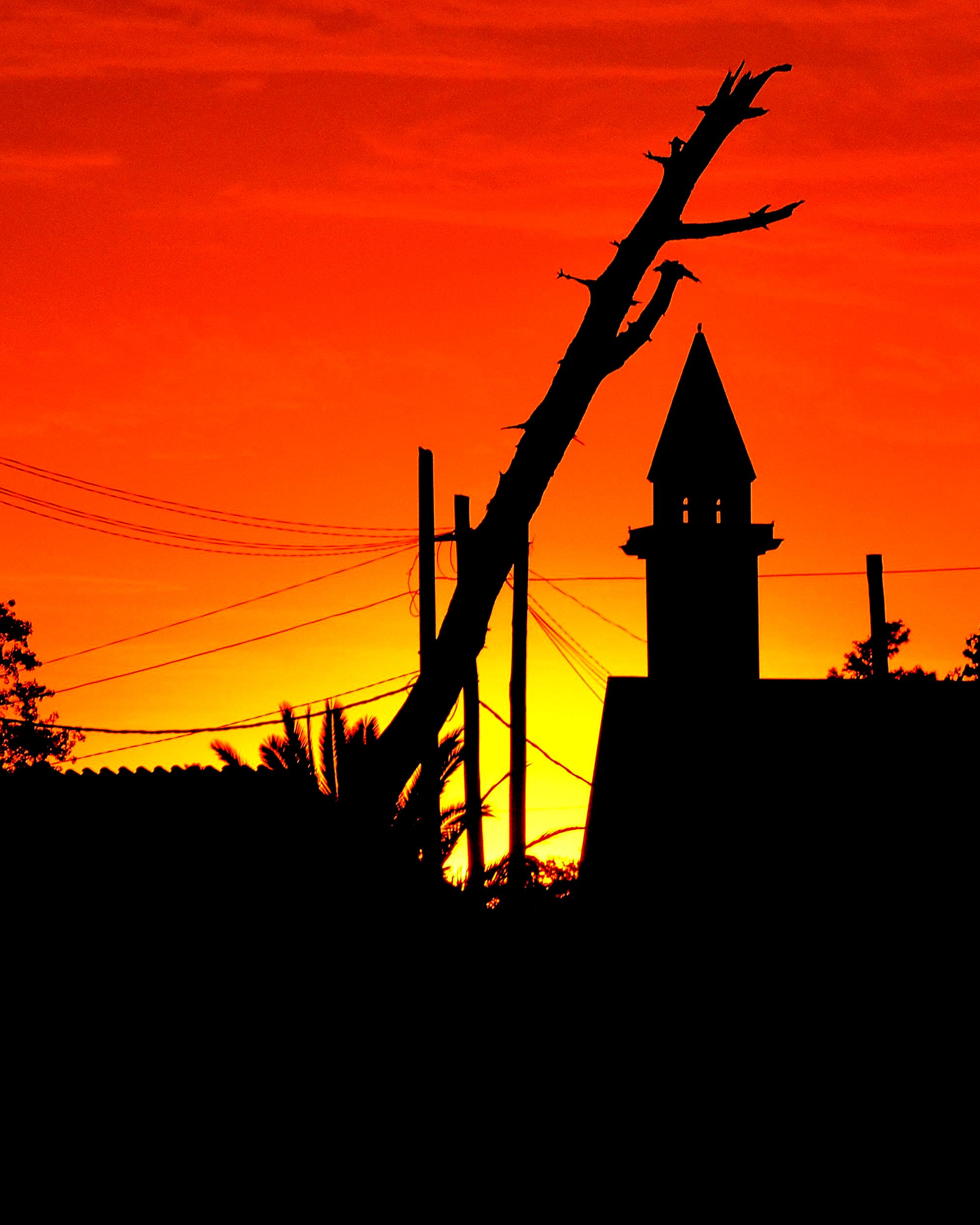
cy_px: 666
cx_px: 818
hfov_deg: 9.0
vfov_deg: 11.2
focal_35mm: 172
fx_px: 6236
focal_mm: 66
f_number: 18
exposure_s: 1/80
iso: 1600
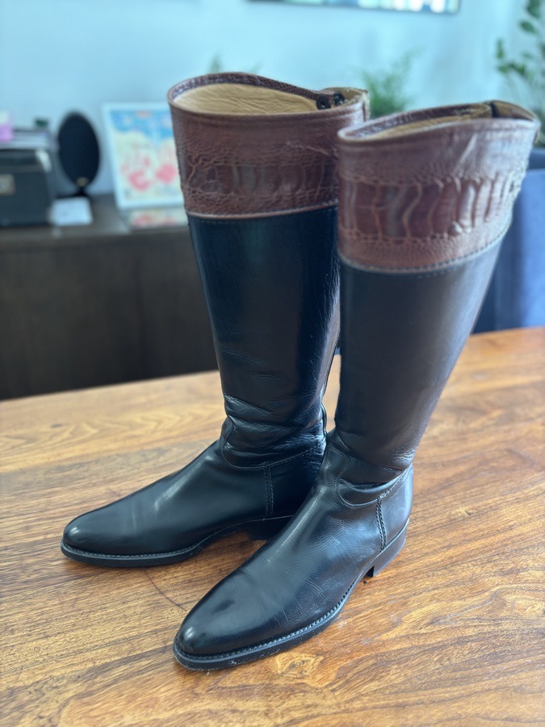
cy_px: 364
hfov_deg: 53.1
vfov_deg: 67.3
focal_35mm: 26
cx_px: 272
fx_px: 546
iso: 400
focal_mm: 5.96
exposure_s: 1/60
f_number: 1.6
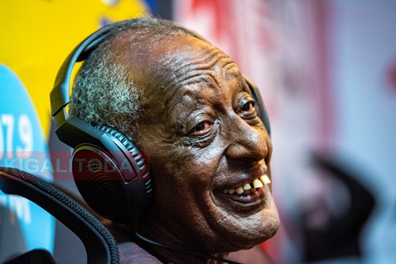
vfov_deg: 8.6
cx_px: 198
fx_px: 1760
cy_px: 132
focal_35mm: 160
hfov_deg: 12.8
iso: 5000
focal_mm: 160
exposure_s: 1/200
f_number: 2.8
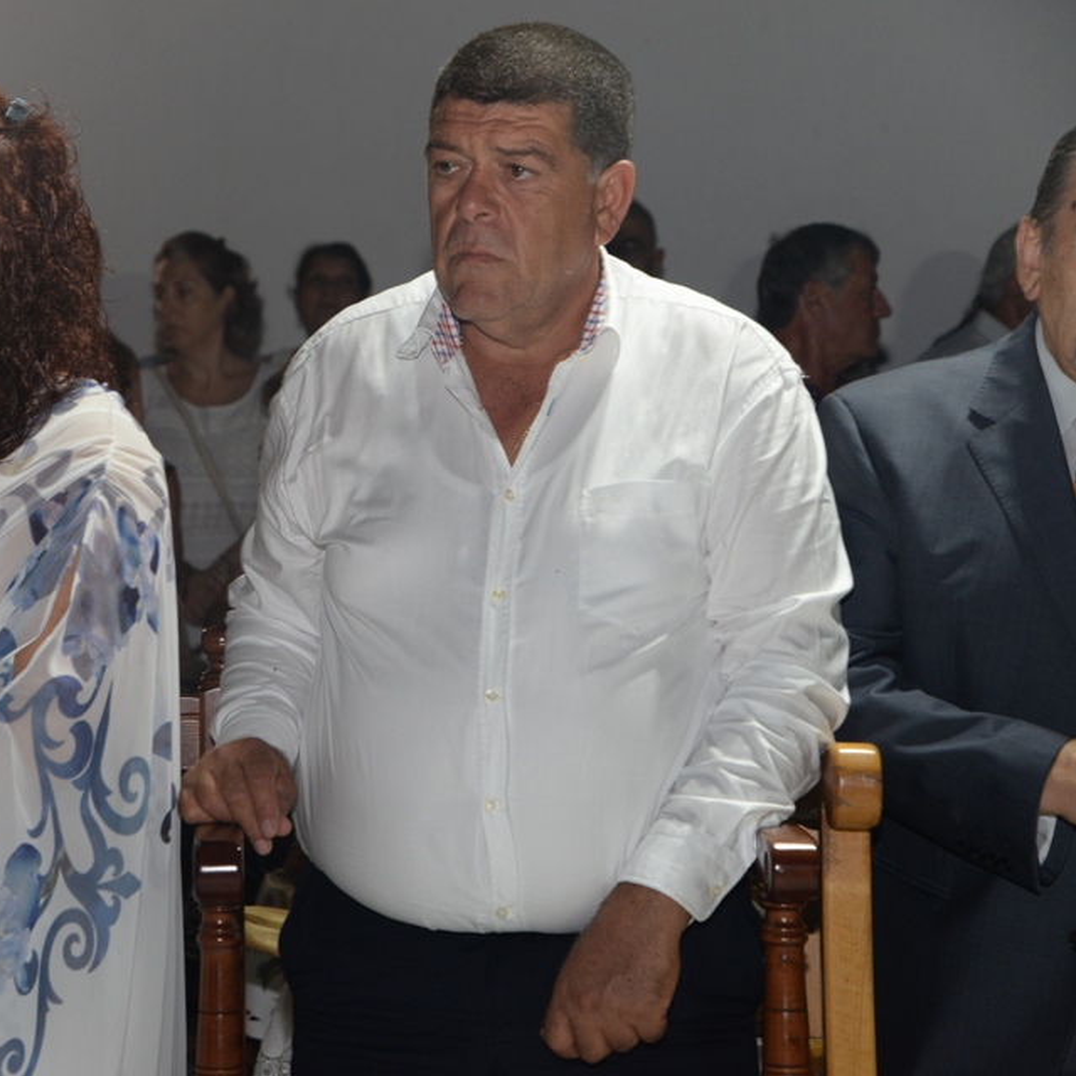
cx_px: 323
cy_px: 538
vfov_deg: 15.2
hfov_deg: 15.1
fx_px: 4044
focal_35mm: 115
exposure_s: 1/60
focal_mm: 90
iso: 1000
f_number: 7.1
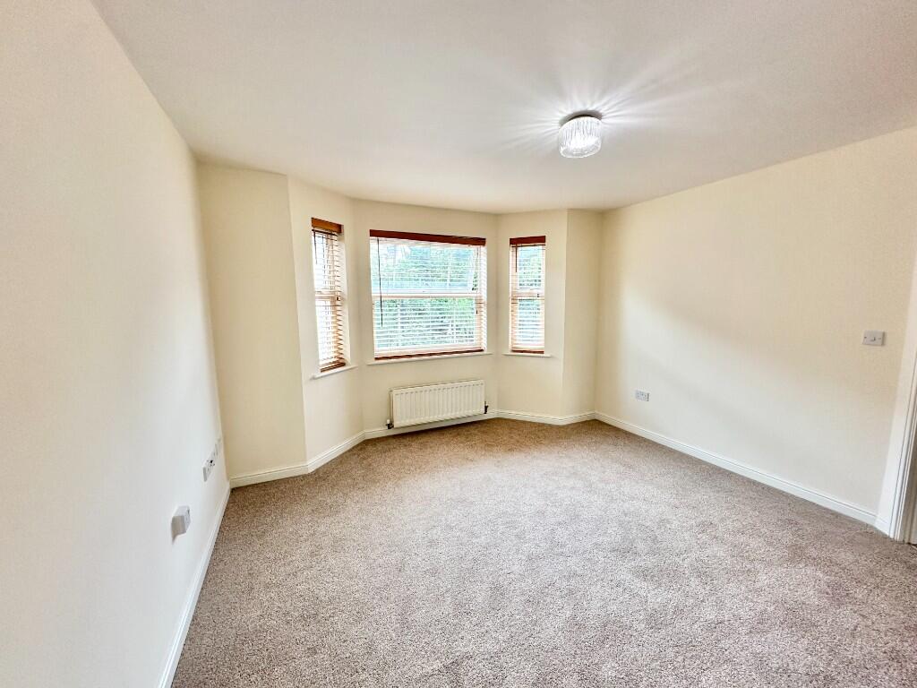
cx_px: 458
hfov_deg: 102.1
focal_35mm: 14
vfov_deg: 85.7
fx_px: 371
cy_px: 344
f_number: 2.2
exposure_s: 1/100
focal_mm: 2.22
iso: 160
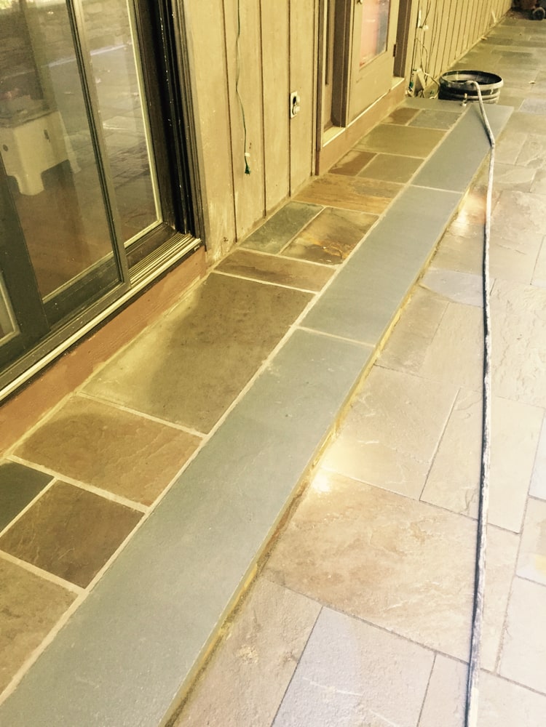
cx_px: 273
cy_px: 364
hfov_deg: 48.2
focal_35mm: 29
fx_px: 610
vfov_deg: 61.7
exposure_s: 1/30
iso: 125
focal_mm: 4.15
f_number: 2.2
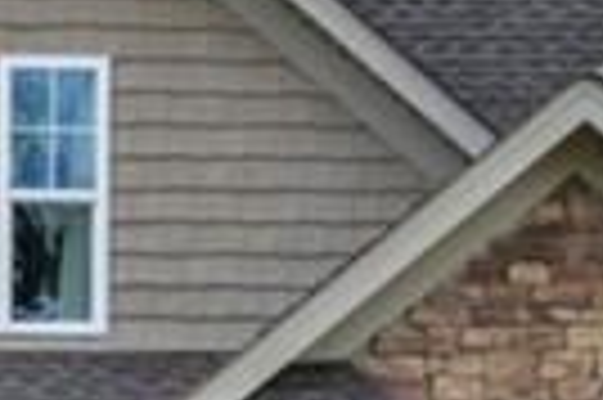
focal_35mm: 245
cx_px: 135
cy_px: 676
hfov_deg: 8.4
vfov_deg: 5.5
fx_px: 4099
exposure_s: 1/80
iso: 200
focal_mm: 32
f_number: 11
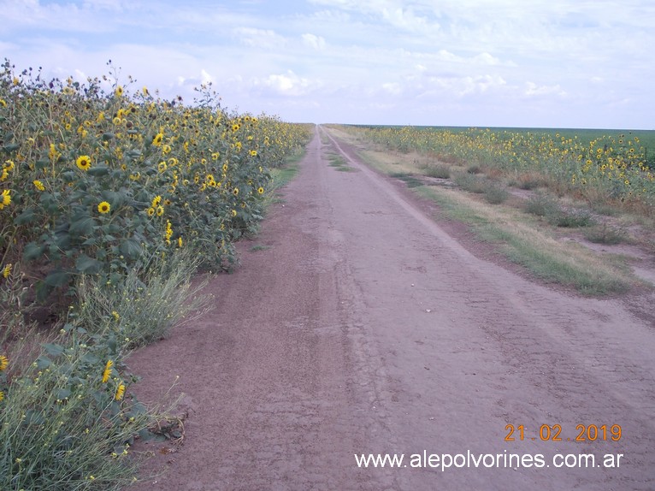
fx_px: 719
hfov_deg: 49.0
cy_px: 246
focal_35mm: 38
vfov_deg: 37.7
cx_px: 328
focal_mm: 5.3
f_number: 6.2
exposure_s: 1/250
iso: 80
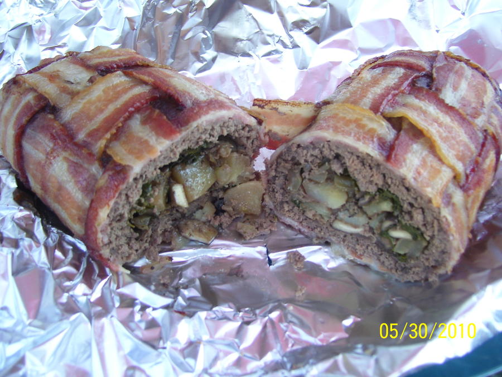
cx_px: 251
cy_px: 188
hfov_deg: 50.1
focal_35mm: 37
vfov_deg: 38.7
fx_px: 537
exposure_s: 1/90
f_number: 2.7
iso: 80
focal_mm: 6
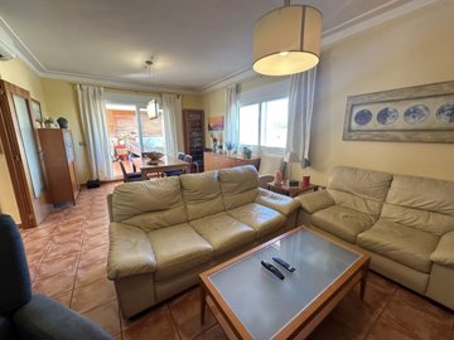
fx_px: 184
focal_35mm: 14
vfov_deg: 85.7
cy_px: 170
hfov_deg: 102.1
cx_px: 227
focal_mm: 2.22
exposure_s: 1/72
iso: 320
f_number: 2.2
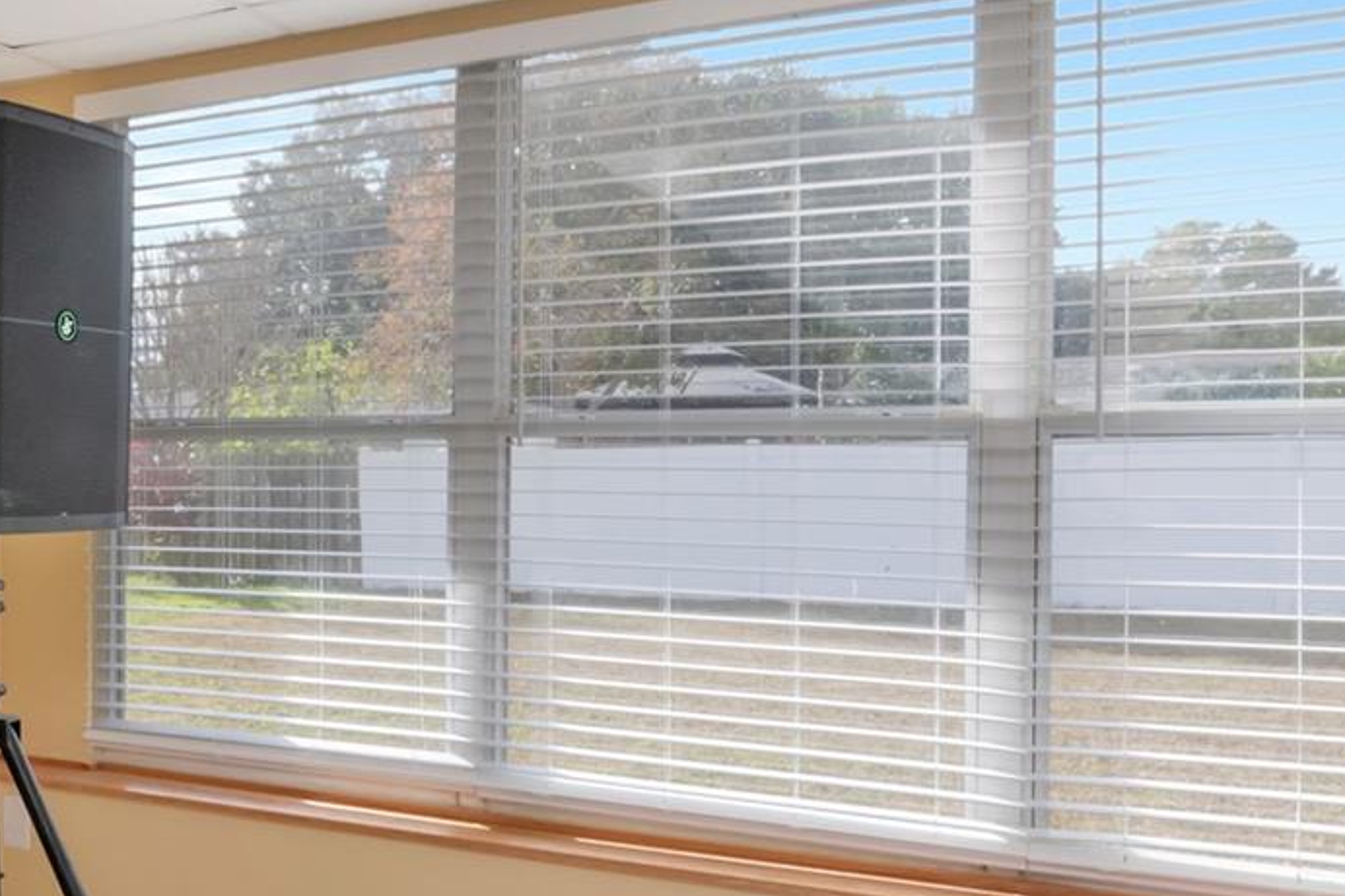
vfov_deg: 34.9
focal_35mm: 38
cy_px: 474
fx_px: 1425
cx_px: 190
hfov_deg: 46.6
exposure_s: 1/200
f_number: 16
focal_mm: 11
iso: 1000
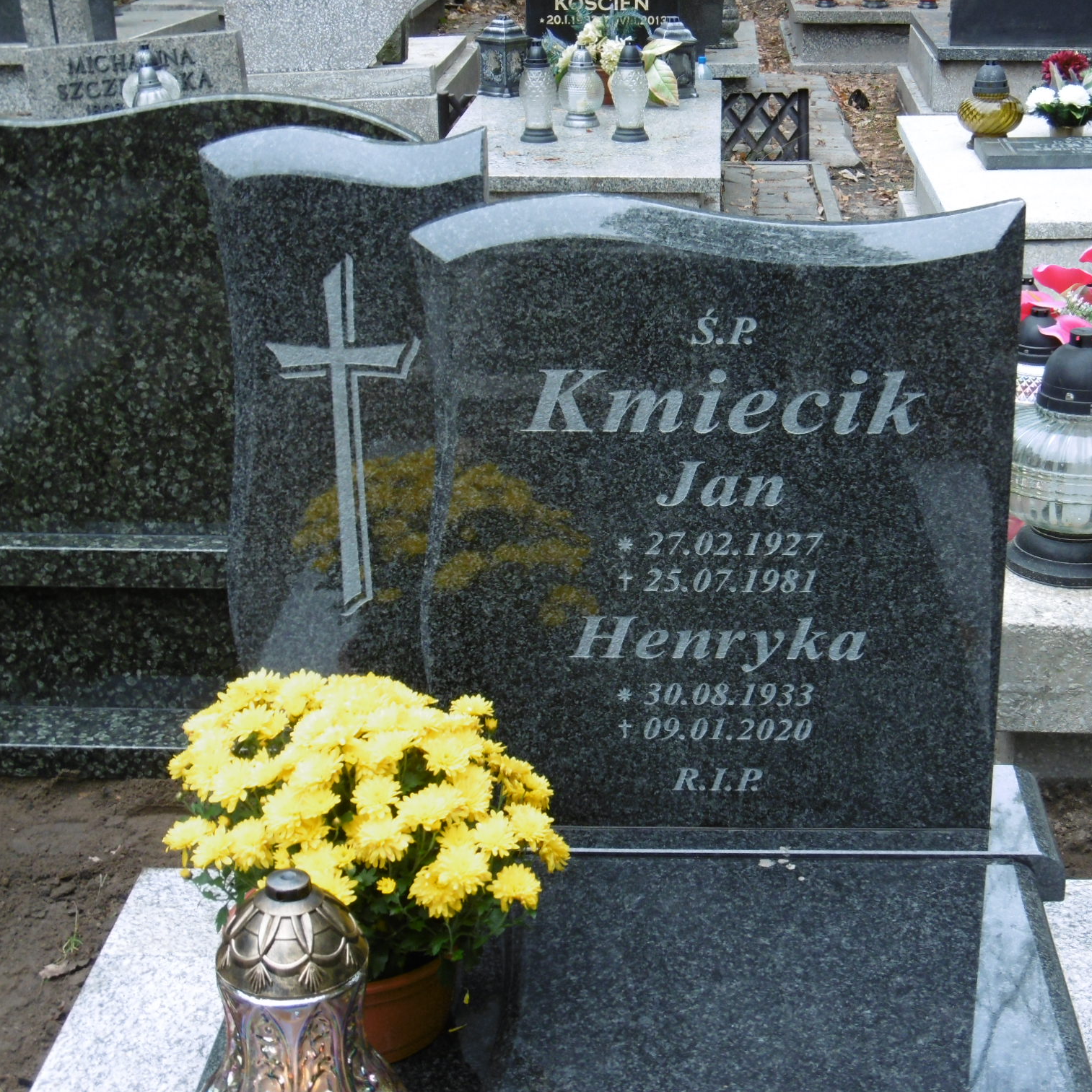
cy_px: 548
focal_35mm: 61
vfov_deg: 28.2
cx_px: 668
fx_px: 2177
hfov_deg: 28.1
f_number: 4
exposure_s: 1/60
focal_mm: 9.2
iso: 100
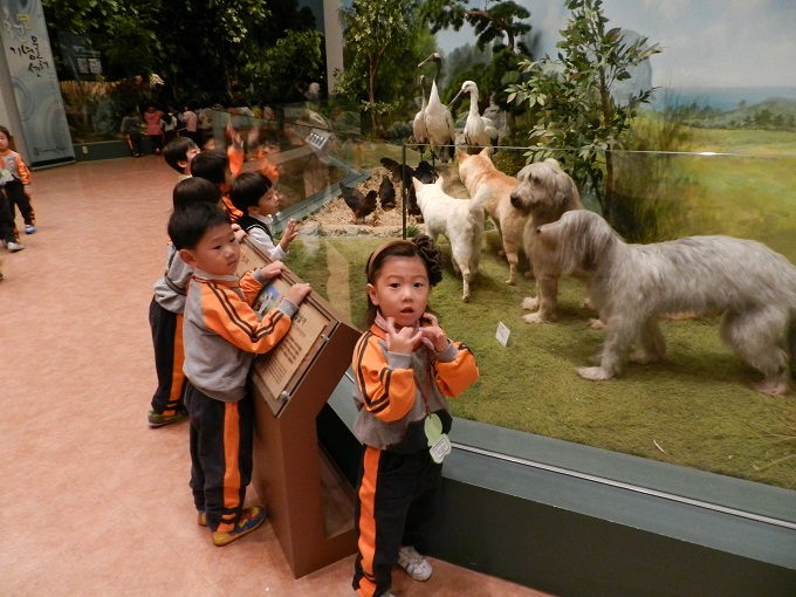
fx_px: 529
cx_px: 398
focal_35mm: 23
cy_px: 298
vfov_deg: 58.9
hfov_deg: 73.9
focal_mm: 4
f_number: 3.4
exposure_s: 1/6
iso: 200
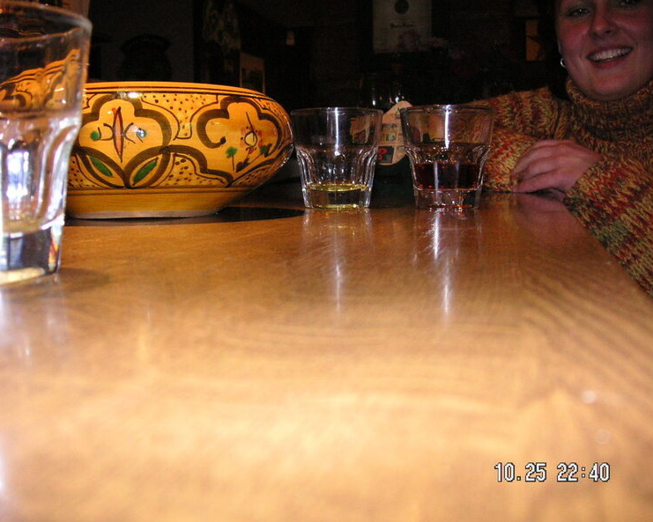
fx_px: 754
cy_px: 260
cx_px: 306
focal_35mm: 39
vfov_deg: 38.2
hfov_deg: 46.8
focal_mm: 6.1
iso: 160
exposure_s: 1/45
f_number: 2.8
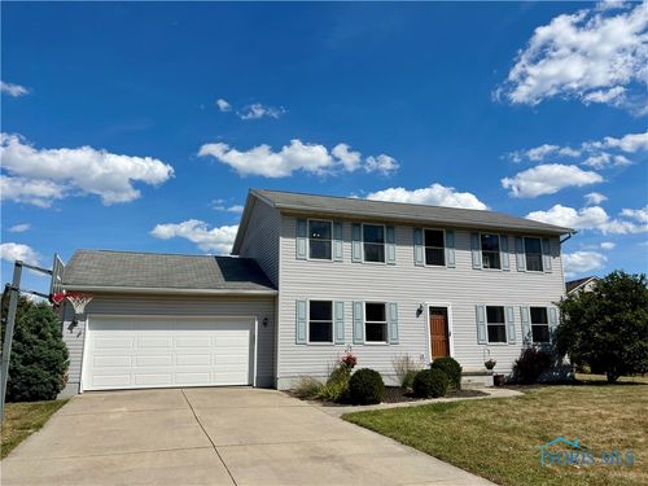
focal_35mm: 26
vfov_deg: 53.1
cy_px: 243
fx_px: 487
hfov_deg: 67.3
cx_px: 324
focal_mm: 5.96
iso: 50
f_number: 1.6
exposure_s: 1/7692
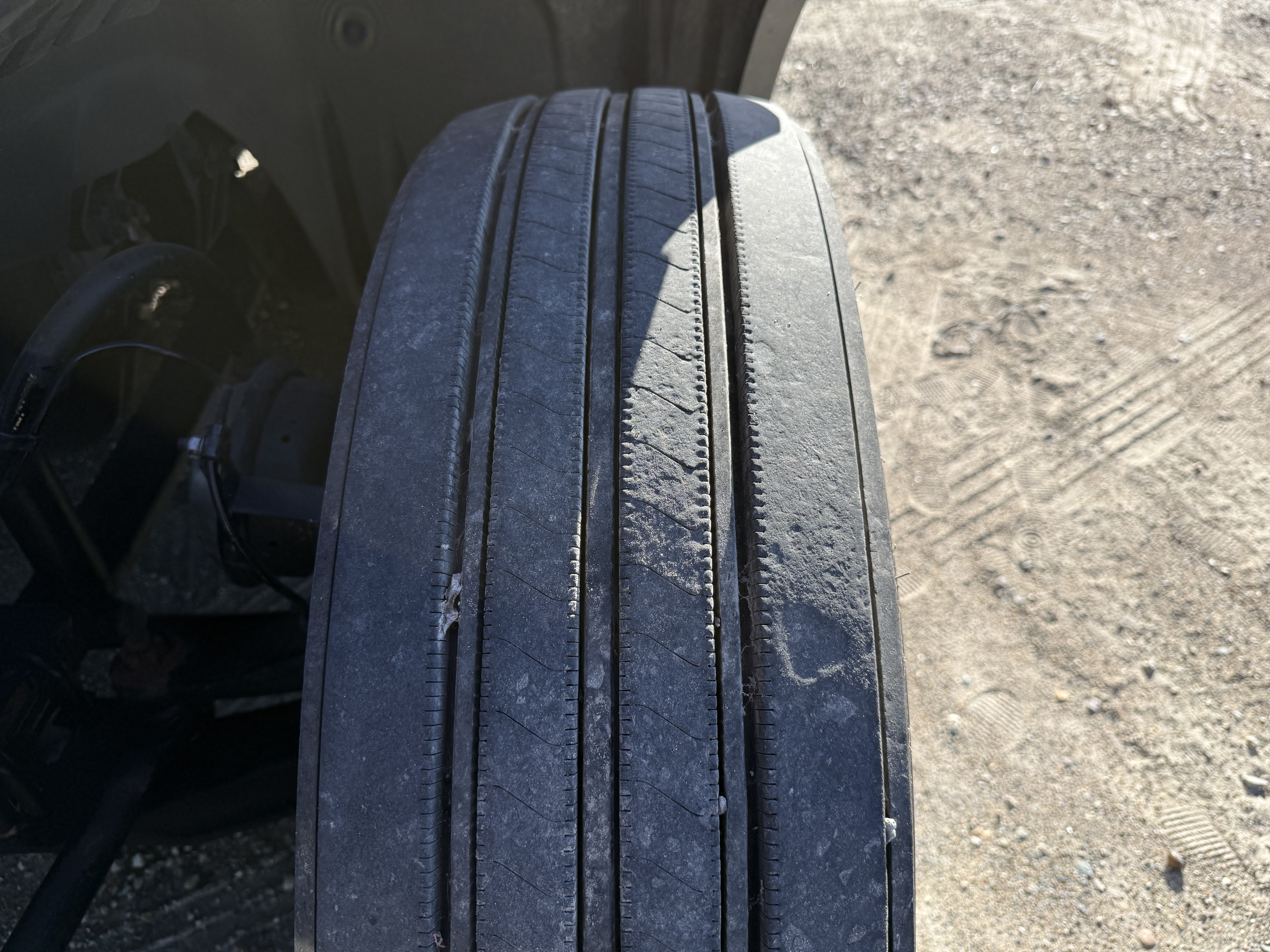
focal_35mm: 24
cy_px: 476
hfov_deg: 71.6
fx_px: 881
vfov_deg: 56.8
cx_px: 635
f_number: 1.78
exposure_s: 1/1522
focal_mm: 6.76
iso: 80
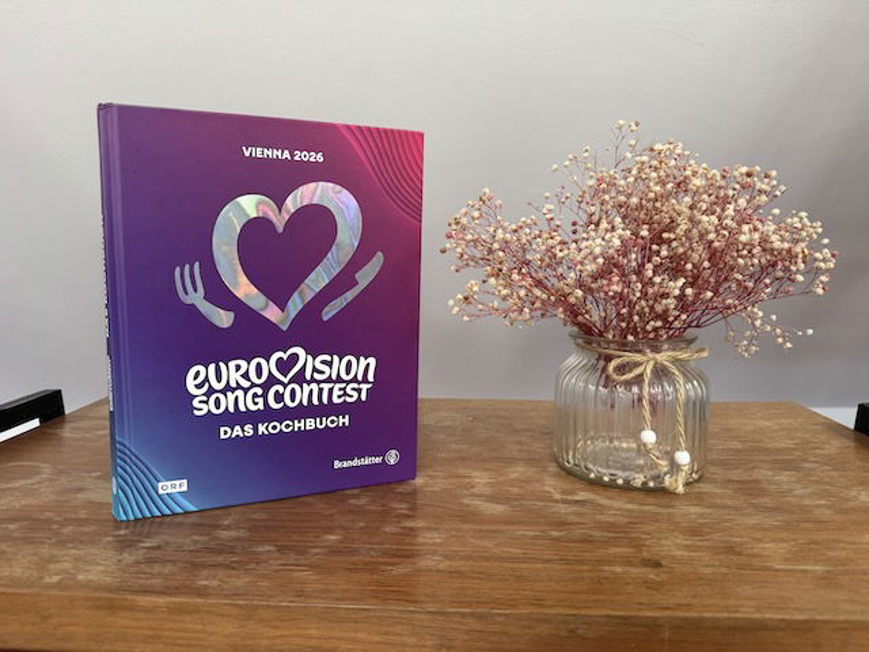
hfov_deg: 71.6
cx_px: 434
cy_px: 326
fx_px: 602
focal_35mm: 24
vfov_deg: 56.8
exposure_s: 1/121
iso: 64
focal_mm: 6.76
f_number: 1.78
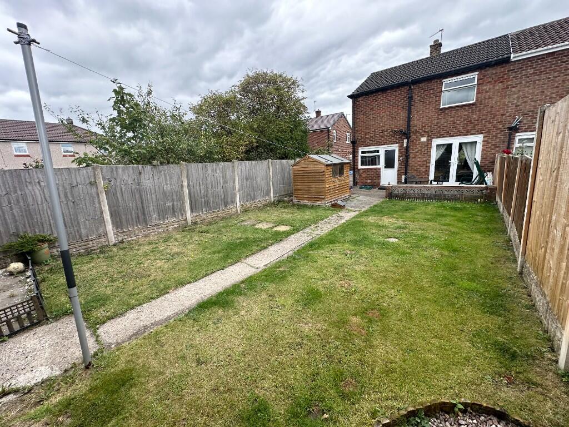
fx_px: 230
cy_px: 214
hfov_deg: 102.1
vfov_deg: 85.7
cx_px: 284
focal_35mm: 14
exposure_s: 1/339
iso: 40
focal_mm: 2.22
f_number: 2.2
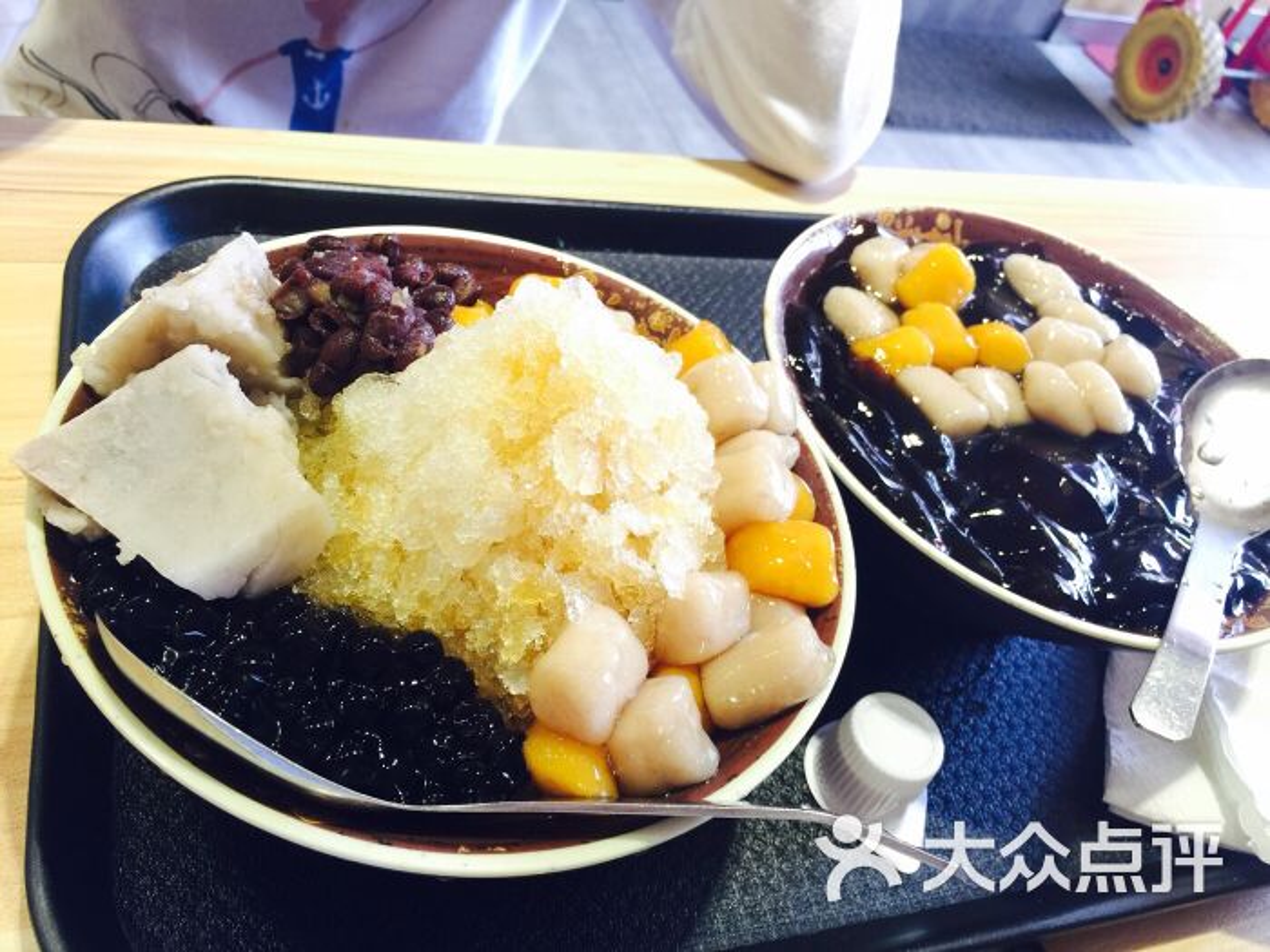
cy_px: 476
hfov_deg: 61.7
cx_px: 635
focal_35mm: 29
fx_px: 1064
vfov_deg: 48.2
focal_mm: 4.15
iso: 32
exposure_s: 1/15
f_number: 2.2
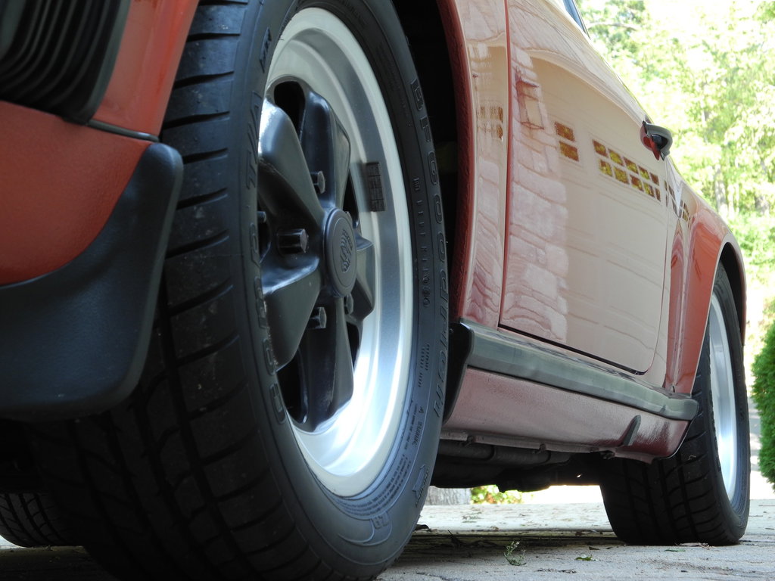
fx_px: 1903
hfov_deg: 23.0
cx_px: 388
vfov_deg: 17.4
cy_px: 290
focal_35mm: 85
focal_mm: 18.1
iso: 100
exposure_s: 1/36.2
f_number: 4
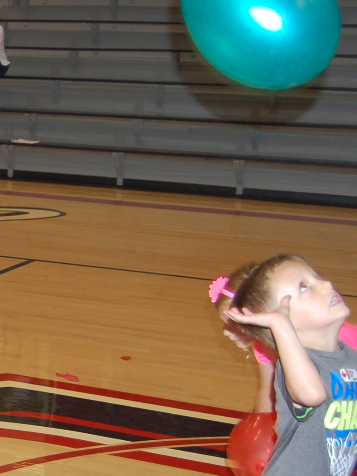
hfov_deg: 14.3
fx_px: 1256
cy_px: 256
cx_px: -282
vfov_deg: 21.5
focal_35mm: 91
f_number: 3.8
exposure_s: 1/60
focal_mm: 23
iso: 400
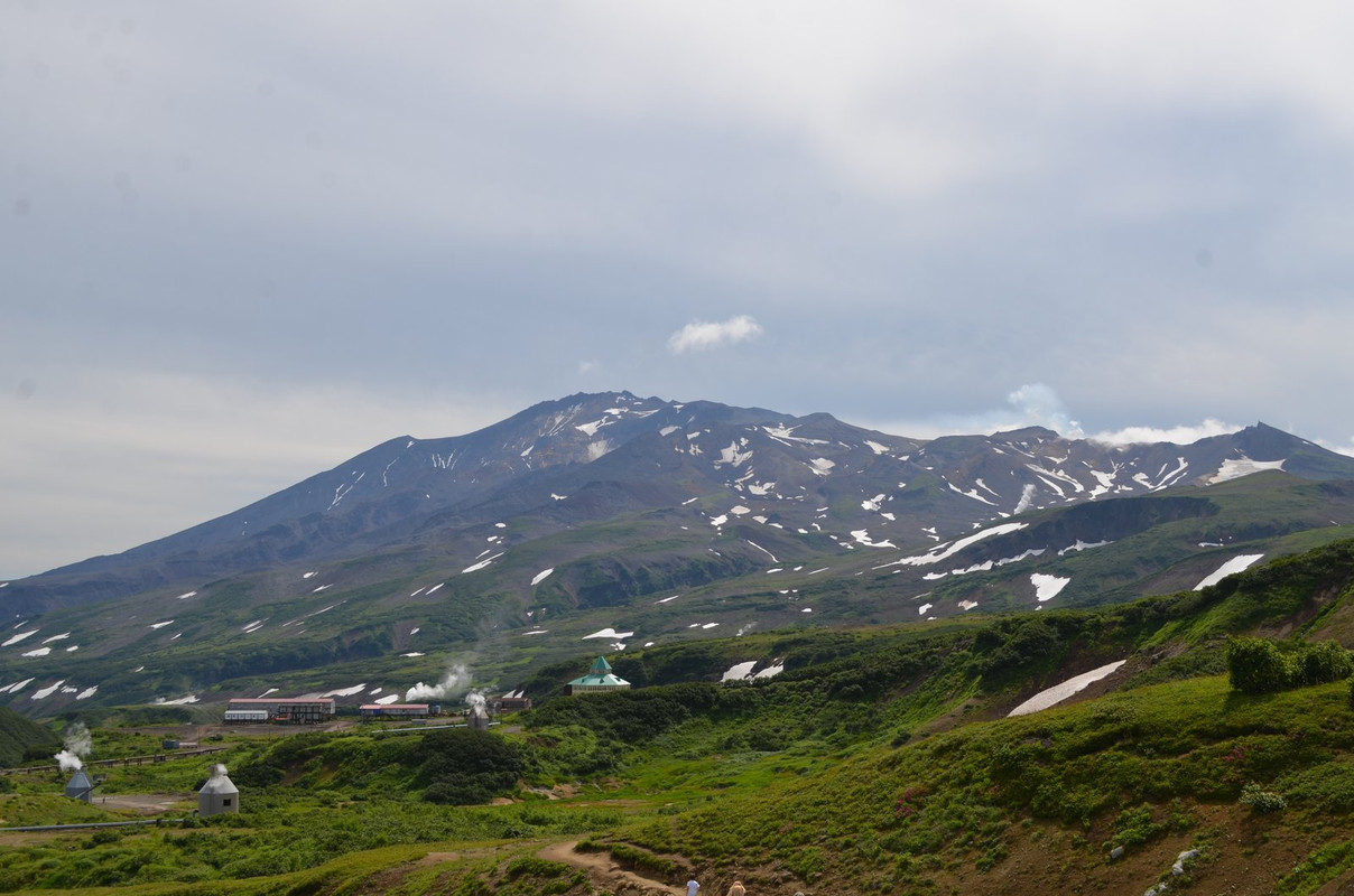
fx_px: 1576
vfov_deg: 31.8
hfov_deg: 46.5
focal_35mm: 42
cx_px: 677
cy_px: 448
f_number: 9
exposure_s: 1/320
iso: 100
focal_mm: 28
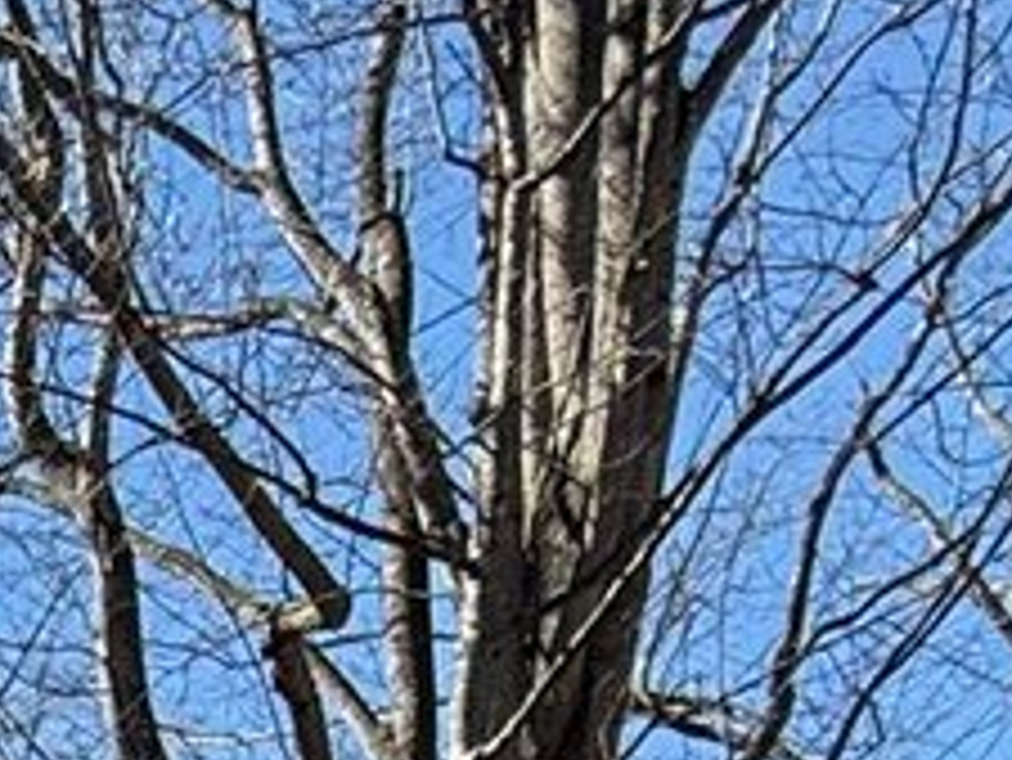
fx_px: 2750
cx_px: -1356
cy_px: 2035
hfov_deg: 14.5
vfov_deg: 11.6
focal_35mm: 94
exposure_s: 1/760
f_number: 2.2
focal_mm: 2.22
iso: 50
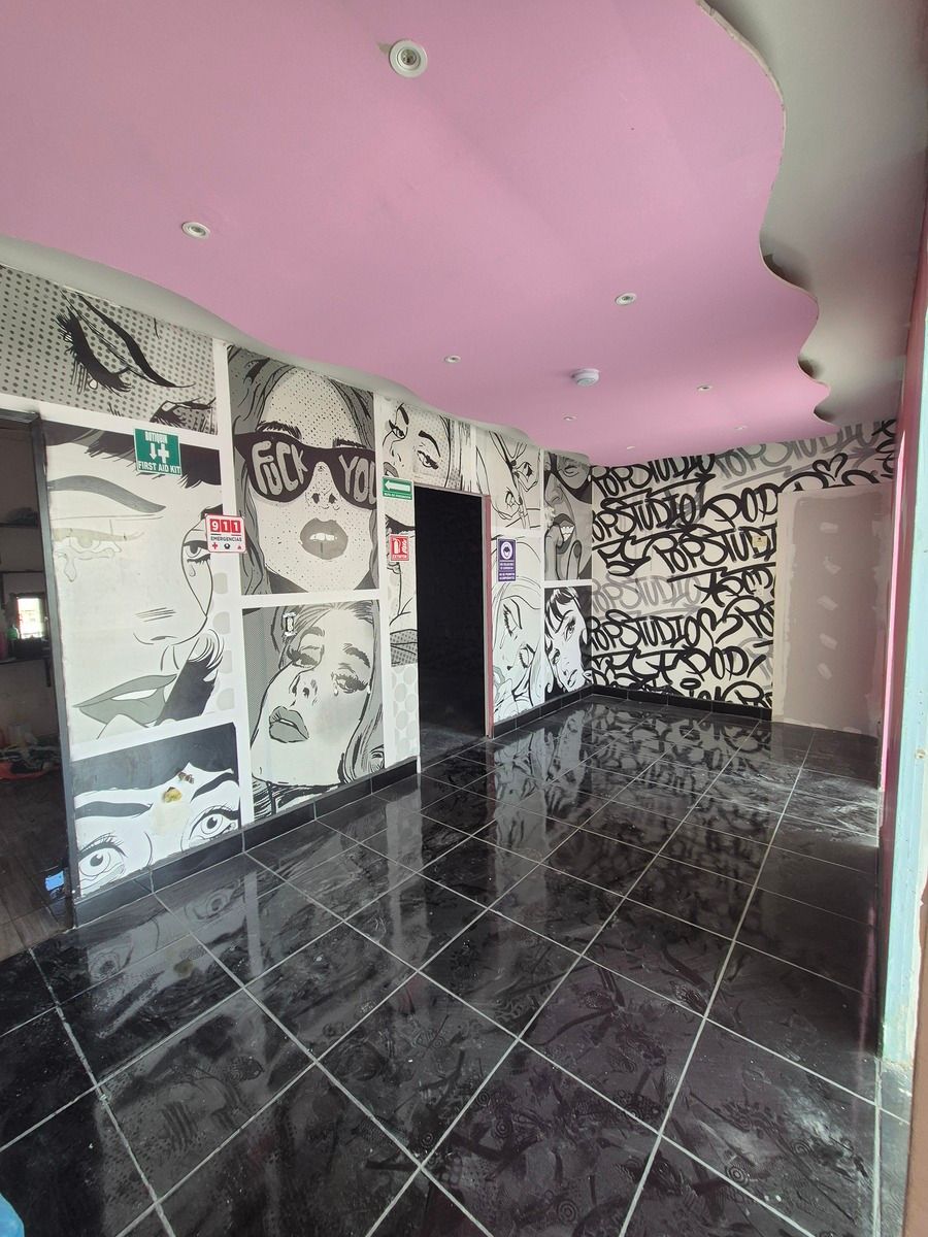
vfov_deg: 106.2
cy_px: 618
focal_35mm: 13
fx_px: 465
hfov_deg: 89.9
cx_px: 464
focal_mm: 2.2
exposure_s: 1/60
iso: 50
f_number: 2.2
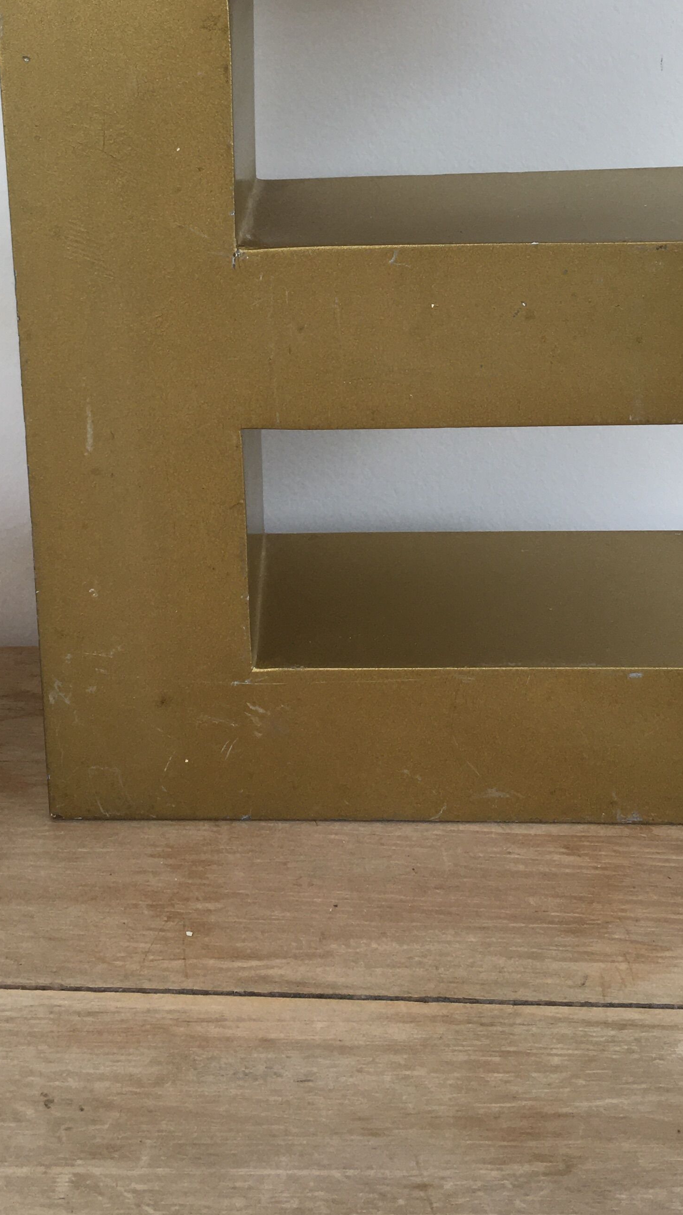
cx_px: 293
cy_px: 290
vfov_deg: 40.8
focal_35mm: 49
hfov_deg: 24.4
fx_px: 1578
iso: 40
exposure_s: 1/100
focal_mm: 4.15
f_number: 2.2
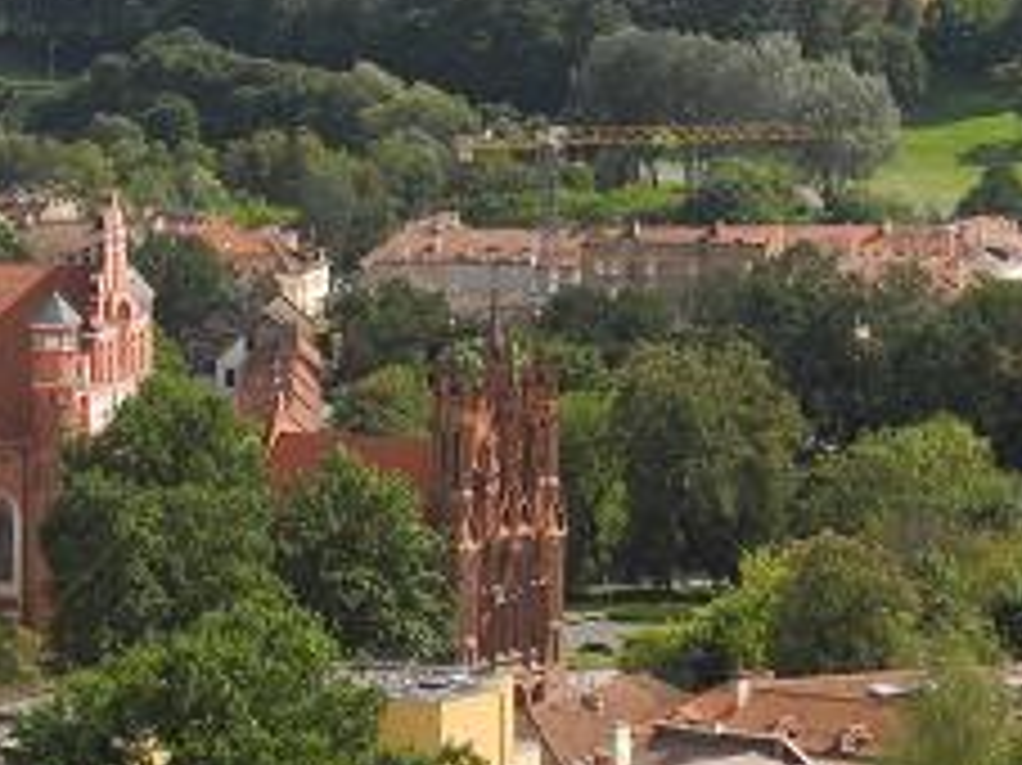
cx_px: 378
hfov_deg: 9.3
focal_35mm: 212
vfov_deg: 7.0
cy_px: 180
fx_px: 6256
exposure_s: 1/640
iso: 100
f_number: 4.5
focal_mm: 20.1
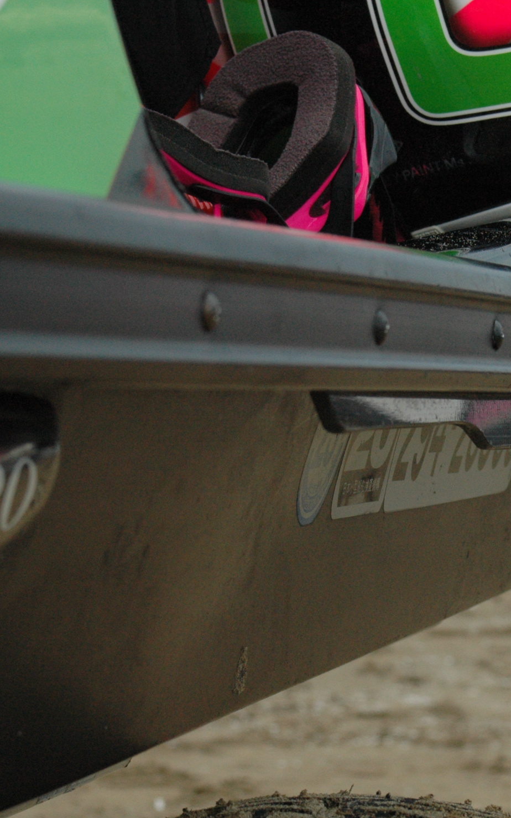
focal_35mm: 185
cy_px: 409
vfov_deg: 11.3
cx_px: 434
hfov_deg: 7.1
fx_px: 4123
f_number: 11
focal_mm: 80
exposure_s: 1/500
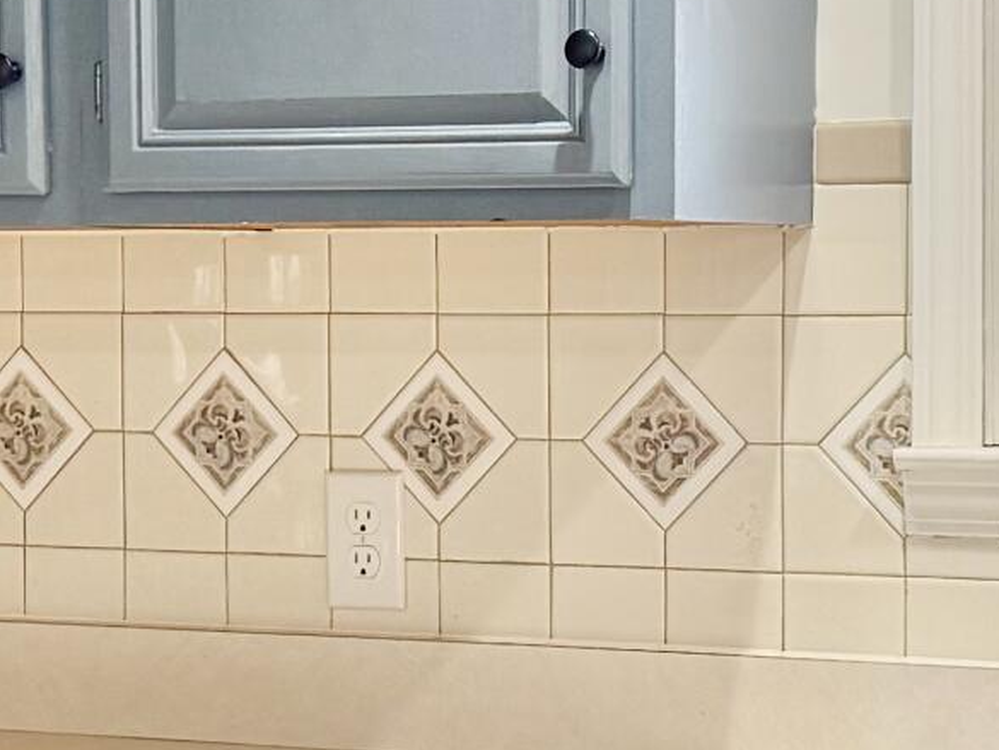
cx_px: 593
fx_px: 3550
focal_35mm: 123
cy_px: 475
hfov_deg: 16.0
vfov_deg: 12.0
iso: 200
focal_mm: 6.76
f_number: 1.78
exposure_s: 1/140
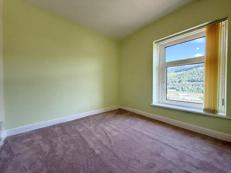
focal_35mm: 14
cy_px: 86
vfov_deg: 85.7
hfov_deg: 102.1
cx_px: 116
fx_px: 93
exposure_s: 1/115
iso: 64
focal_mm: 2.22
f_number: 2.2
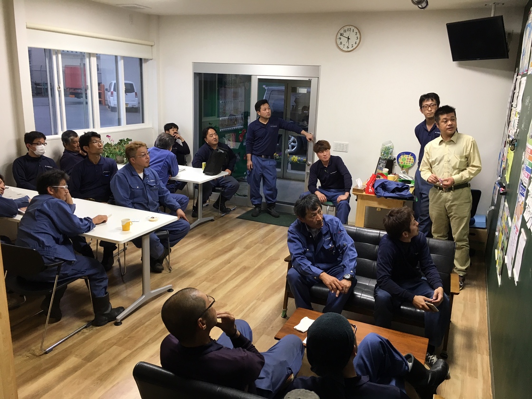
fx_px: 446
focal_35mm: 29
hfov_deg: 61.7
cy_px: 200
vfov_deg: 48.2
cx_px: 266
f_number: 2.2
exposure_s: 1/30
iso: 32
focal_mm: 4.15
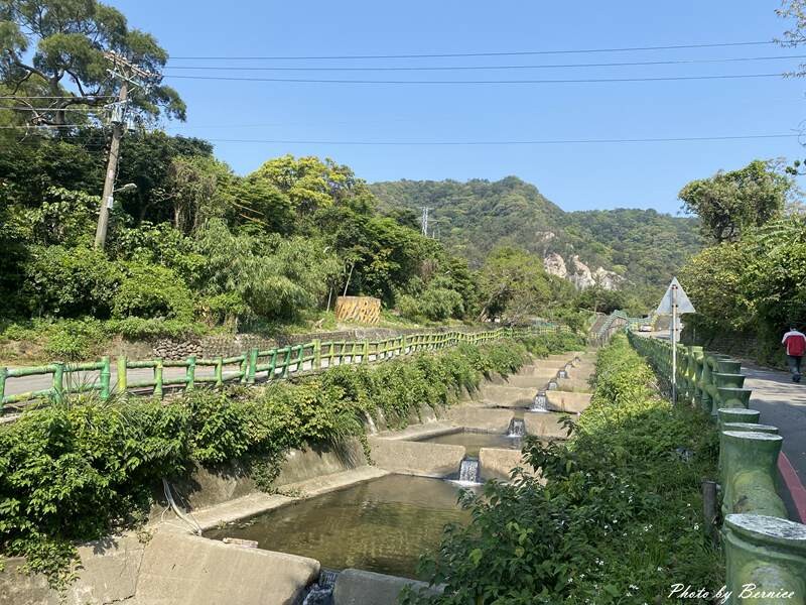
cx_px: 403
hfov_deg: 67.3
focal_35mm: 26
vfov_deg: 53.1
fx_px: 605
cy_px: 302
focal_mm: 4.25
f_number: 1.8
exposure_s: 1/1464
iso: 32
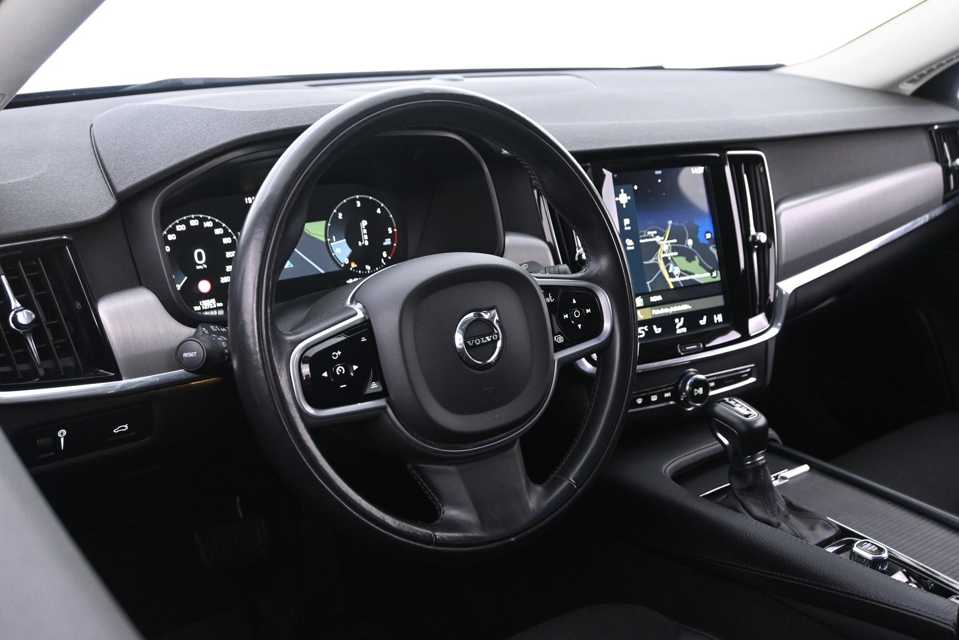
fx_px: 959
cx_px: 480
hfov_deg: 53.1
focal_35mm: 36
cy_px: 320
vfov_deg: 36.9
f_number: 4.2
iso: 2500
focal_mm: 24
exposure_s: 1/15
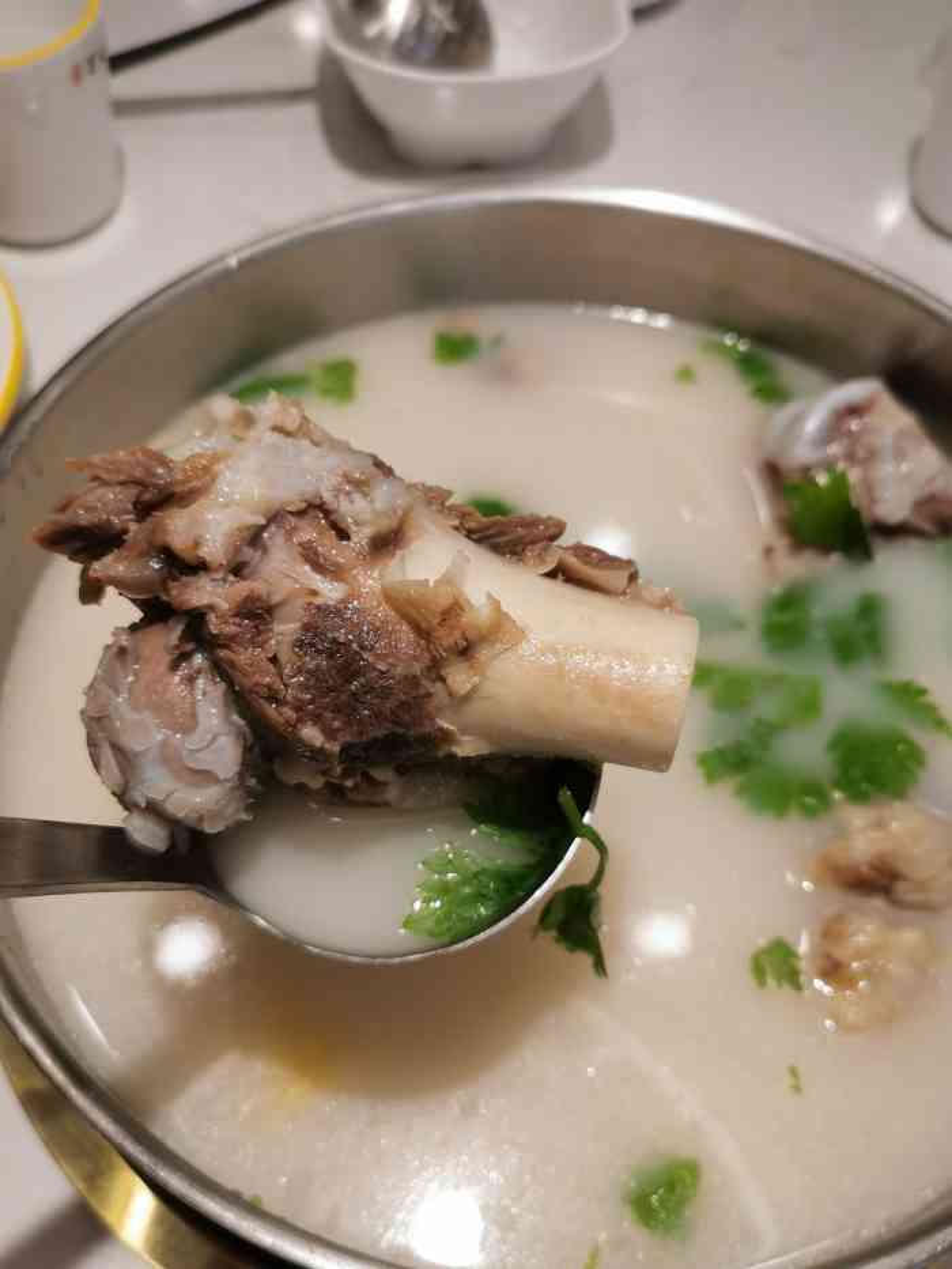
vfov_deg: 56.8
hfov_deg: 44.2
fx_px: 1173
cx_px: 476
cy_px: 634
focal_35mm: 32
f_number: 1.8
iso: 50
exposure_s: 1/164
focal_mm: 5.58
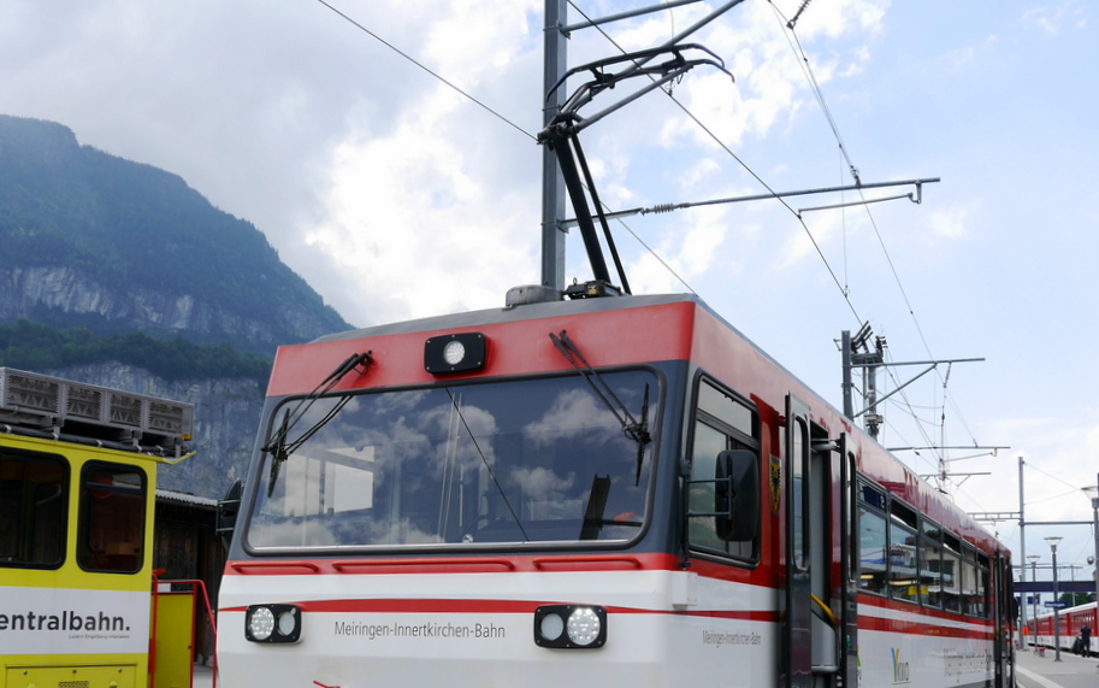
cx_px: 590
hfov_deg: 50.3
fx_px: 1168
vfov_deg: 32.3
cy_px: 495
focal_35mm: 39
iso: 160
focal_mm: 14
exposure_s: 1/400
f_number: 6.3
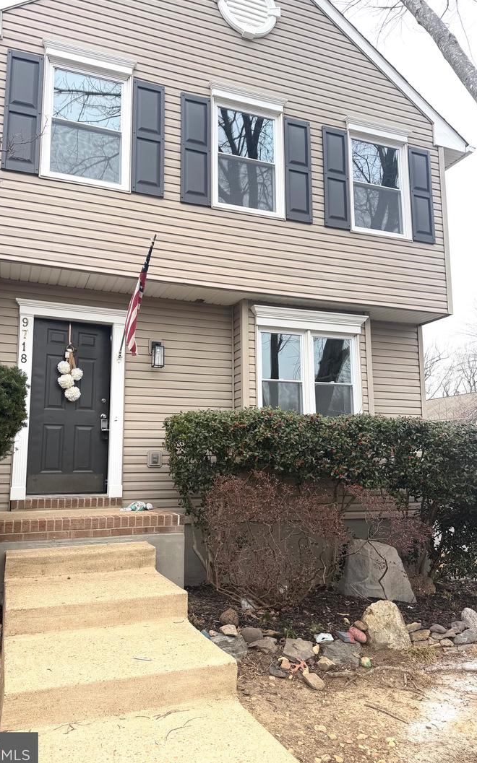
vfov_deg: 70.4
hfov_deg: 47.4
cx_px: 204
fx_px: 541
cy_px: 384
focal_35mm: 26
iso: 80
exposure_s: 1/467
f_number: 1.78
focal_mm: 6.76
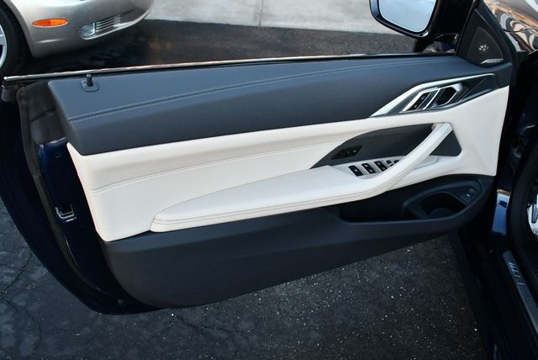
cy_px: 180
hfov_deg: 53.1
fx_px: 538
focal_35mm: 36
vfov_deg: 36.9
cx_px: 269
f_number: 4
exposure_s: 1/250
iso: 400
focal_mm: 18
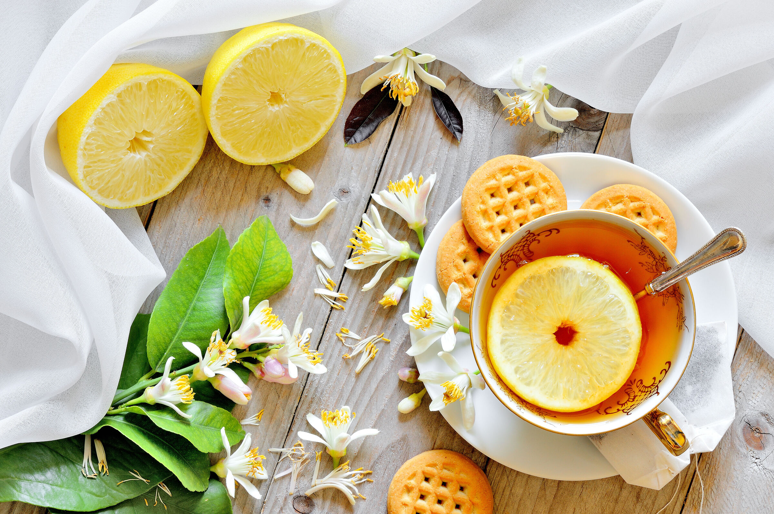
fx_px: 2256
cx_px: 387
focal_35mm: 105
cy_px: 257
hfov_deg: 19.5
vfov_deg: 13.0
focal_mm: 70
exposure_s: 1.6
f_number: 16
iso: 100
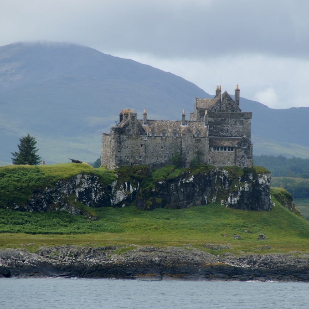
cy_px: 155
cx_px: 185
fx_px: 3888
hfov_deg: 4.6
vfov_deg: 4.6
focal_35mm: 385
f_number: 6.3
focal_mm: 200
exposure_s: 1/500
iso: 160
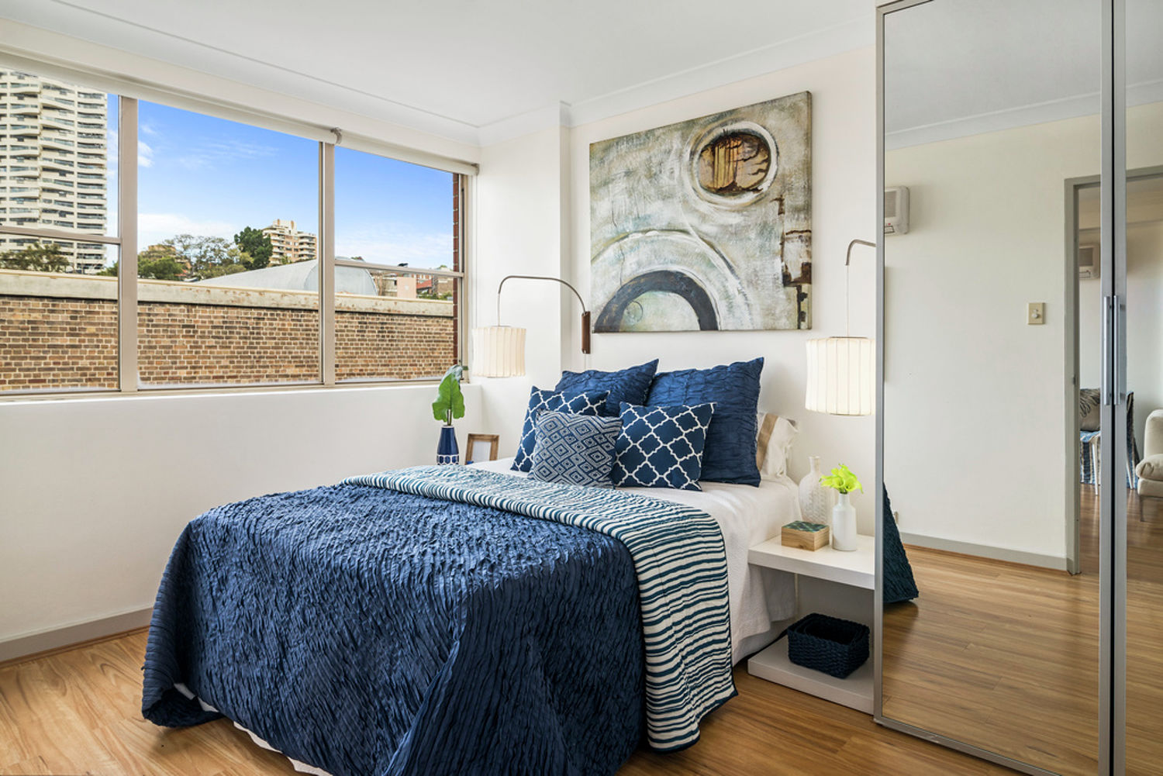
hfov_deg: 78.6
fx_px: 711
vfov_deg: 57.3
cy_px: 388
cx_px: 582
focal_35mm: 22
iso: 200
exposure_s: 1/30
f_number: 10
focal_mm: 22
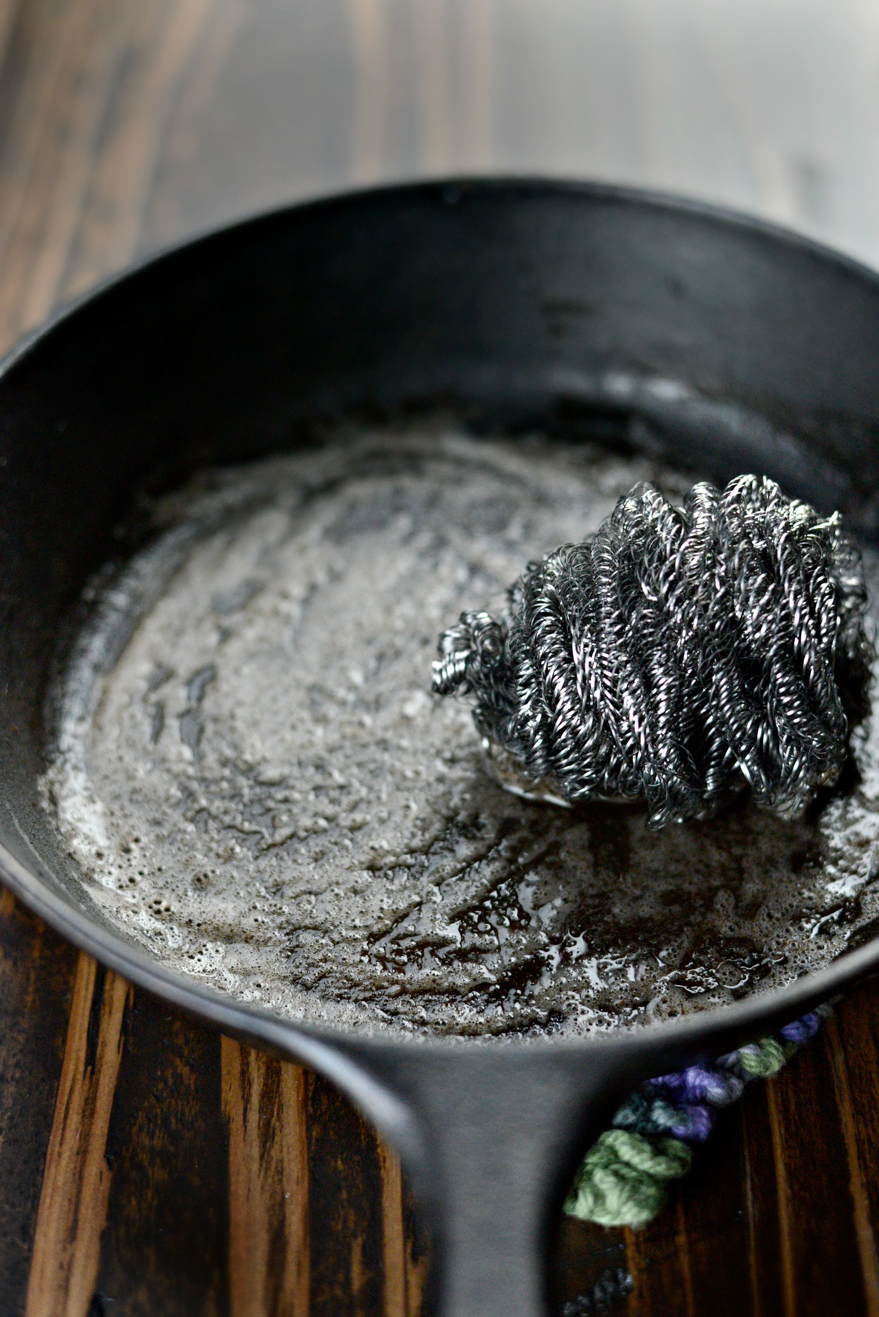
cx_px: 440
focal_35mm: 50
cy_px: 658
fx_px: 1830
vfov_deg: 39.6
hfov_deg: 27.0
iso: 3200
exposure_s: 1/1250
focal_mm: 50
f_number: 2.8
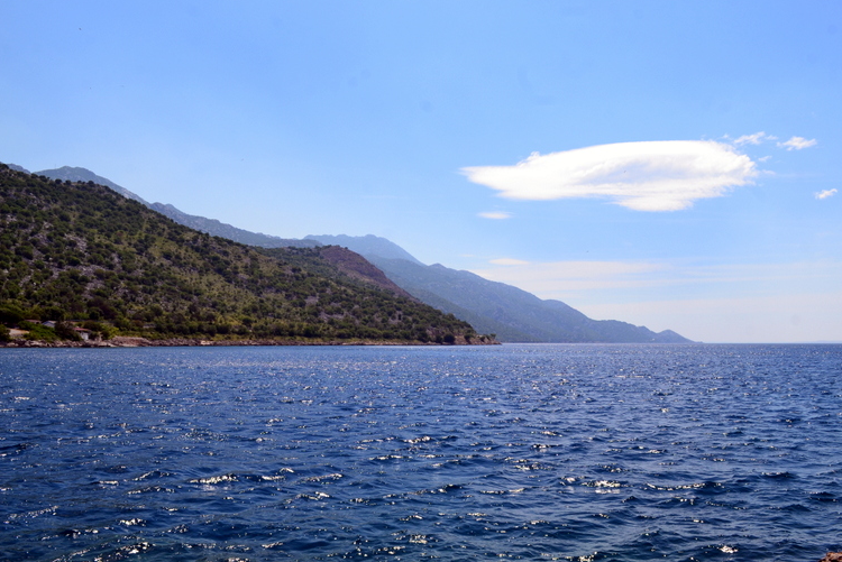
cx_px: 420
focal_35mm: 32
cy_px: 292
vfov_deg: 41.2
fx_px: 749
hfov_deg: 58.7
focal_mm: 20
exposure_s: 1/500
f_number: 11
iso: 280
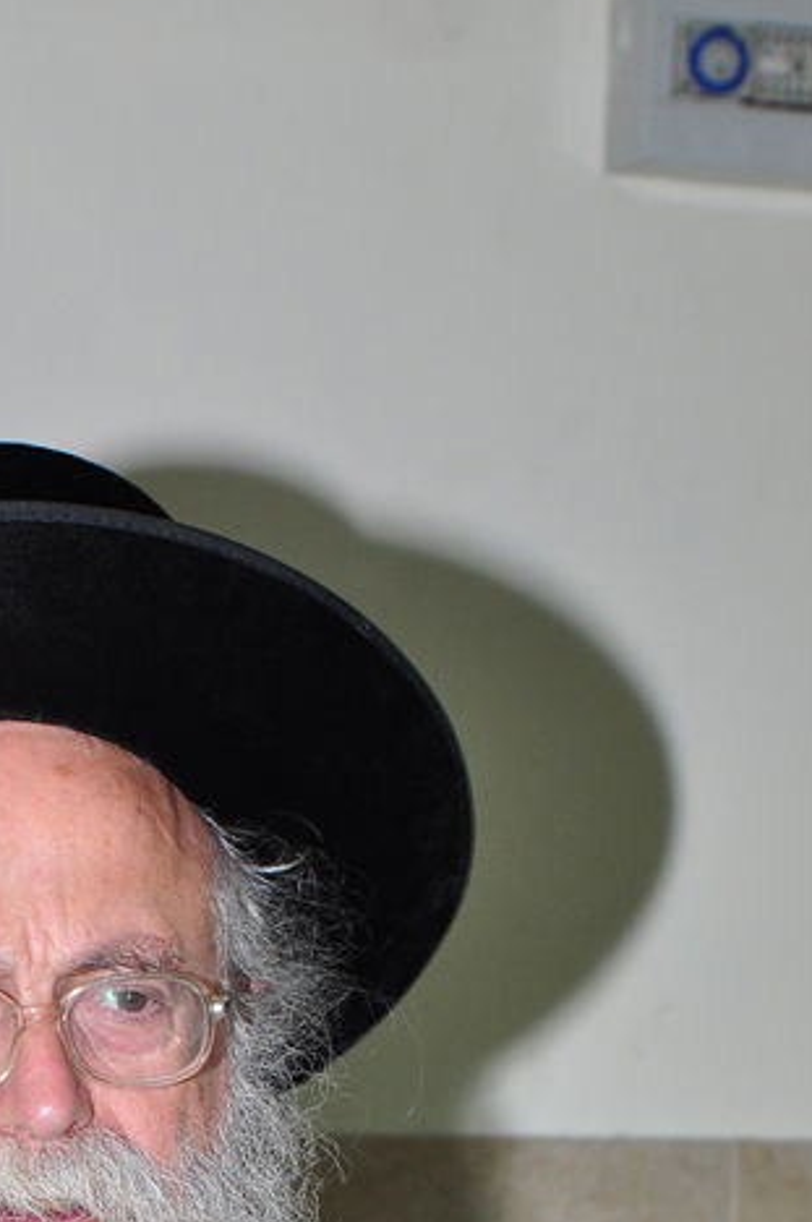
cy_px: 1274
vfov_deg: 13.4
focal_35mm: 151
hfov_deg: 9.0
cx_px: 0
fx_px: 5120
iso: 400
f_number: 6.3
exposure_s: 1/60
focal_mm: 46
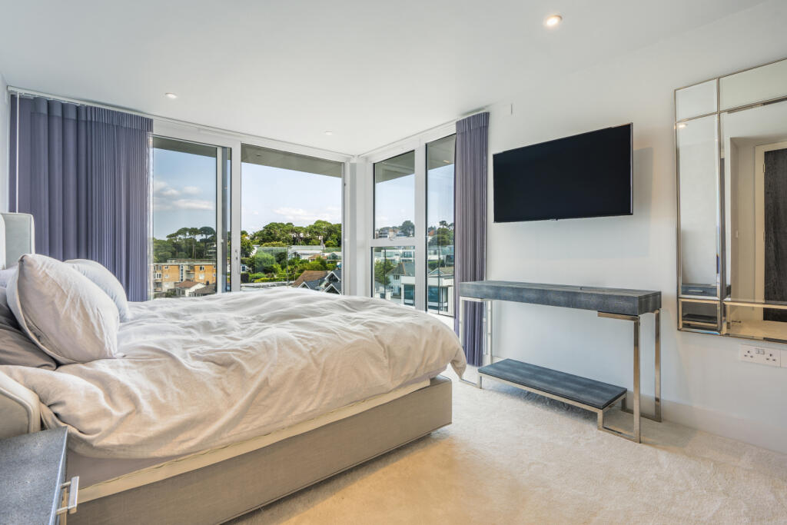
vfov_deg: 73.8
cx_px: 394
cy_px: 262
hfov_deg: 96.7
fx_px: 350
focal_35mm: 16
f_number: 10
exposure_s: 1/8
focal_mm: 16
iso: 200
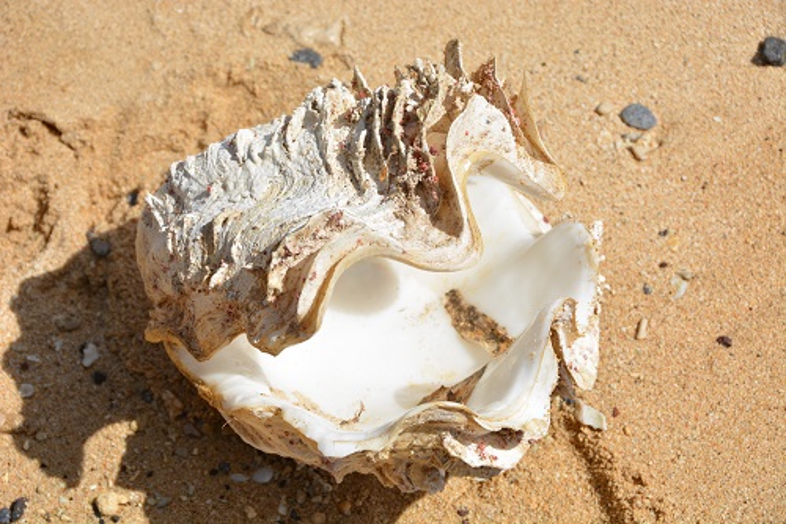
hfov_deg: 15.2
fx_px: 2946
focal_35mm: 135
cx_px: 393
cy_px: 262
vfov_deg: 10.2
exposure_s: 1/400
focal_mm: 90
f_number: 10
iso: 100
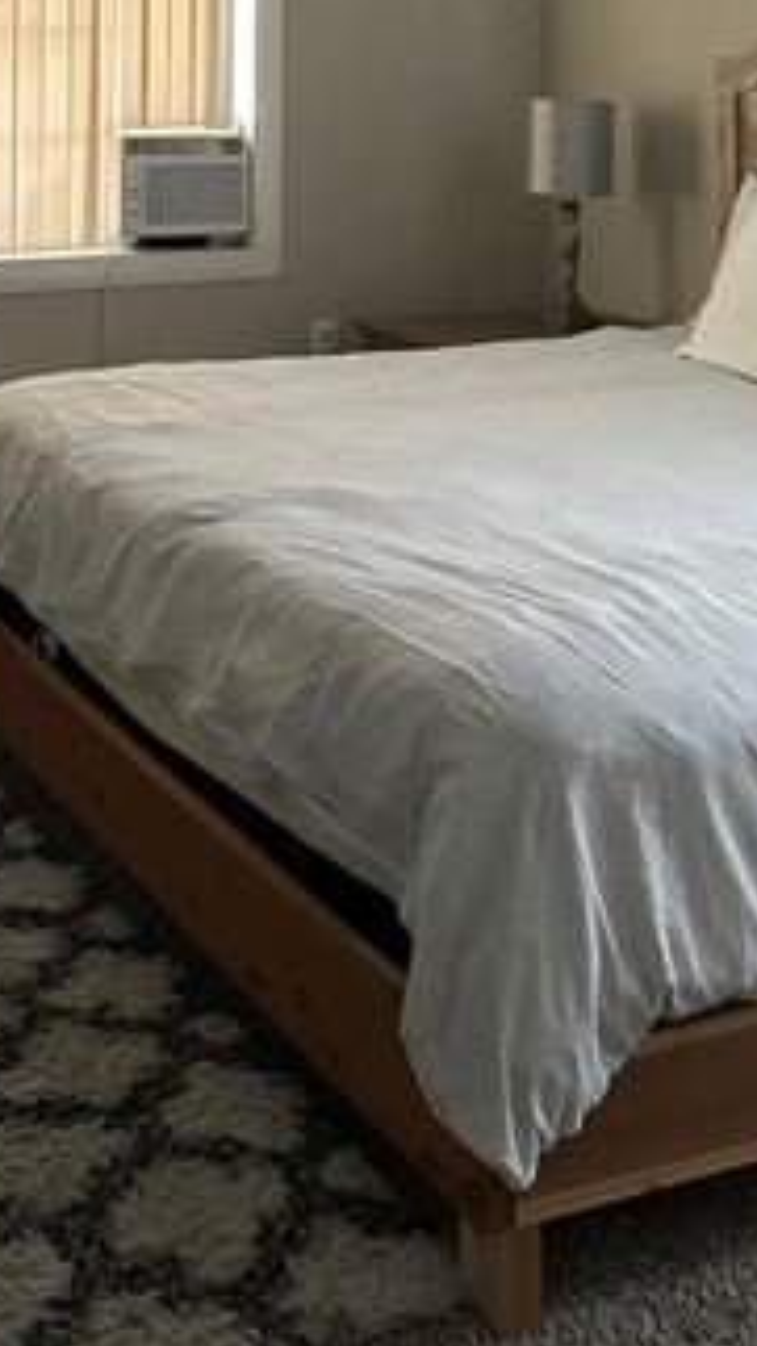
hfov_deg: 22.5
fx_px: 1857
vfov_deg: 36.6
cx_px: 71
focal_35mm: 52
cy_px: 59
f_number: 1.78
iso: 640
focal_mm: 6.86
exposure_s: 1/40
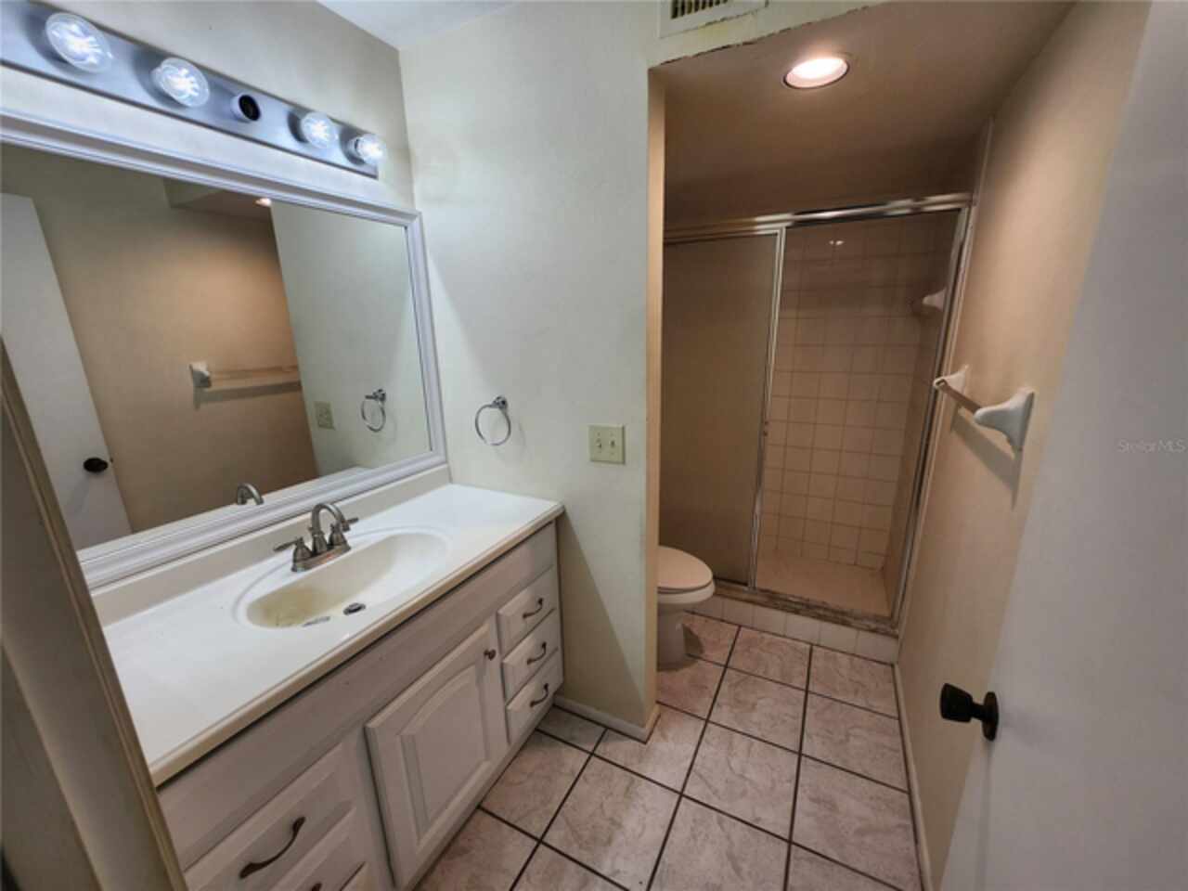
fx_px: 446
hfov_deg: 106.2
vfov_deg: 89.9
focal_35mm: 13
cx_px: 594
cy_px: 446
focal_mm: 1.74
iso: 50
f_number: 2.2
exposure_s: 1/60
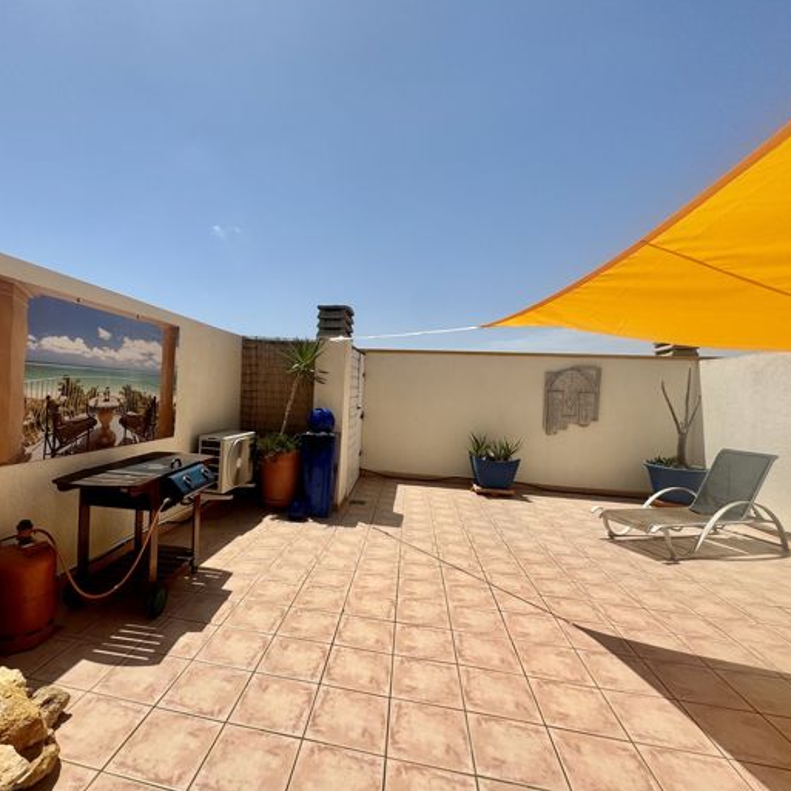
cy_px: 396
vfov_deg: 84.0
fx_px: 439
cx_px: 320
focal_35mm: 17
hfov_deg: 83.0
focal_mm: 2.22
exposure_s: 1/2985
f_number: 2.2
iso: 50
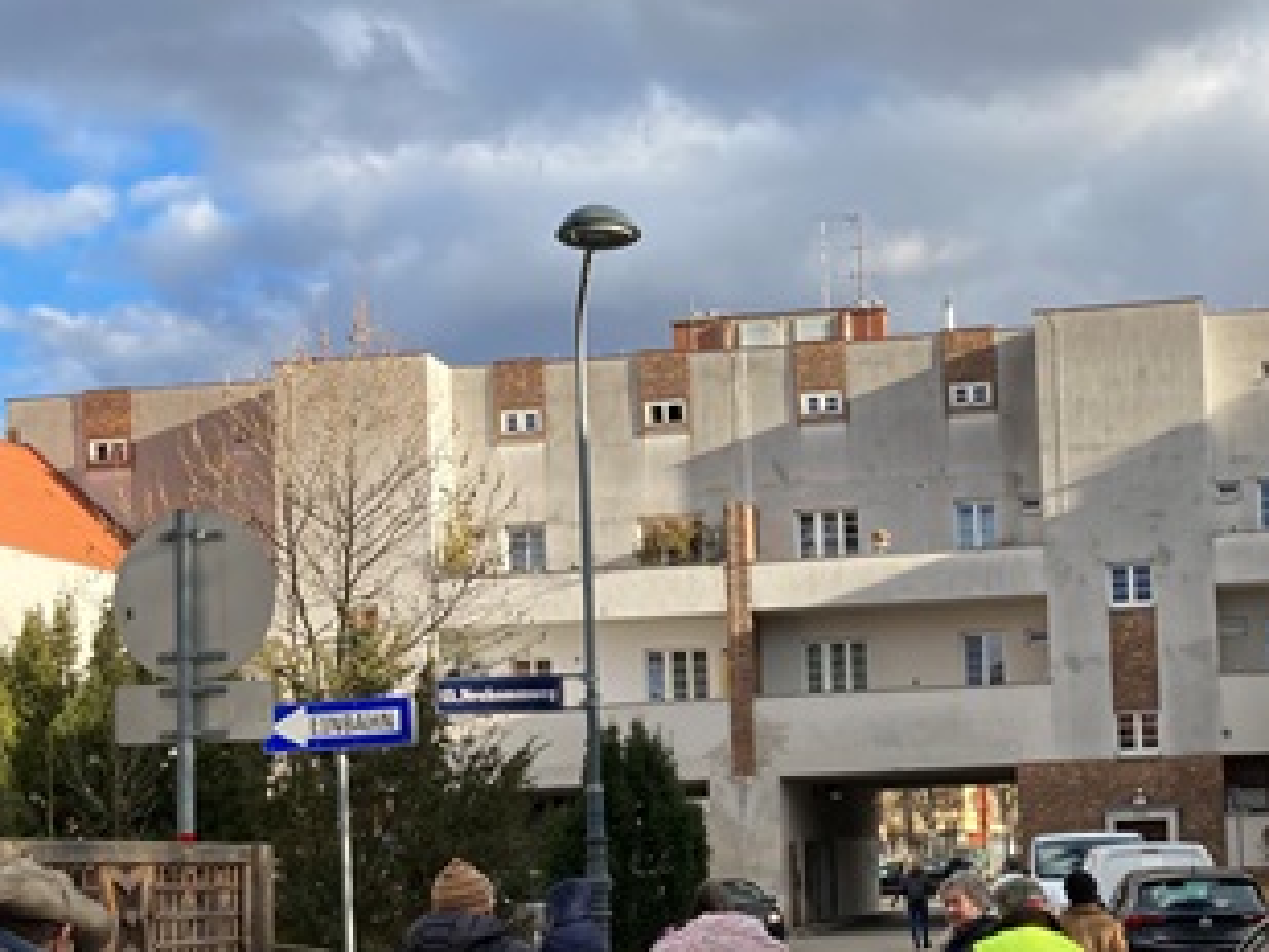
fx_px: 2127
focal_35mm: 58
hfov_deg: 32.5
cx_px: 986
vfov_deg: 24.9
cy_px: 718
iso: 20
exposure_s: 1/738
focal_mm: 3.99
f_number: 1.8
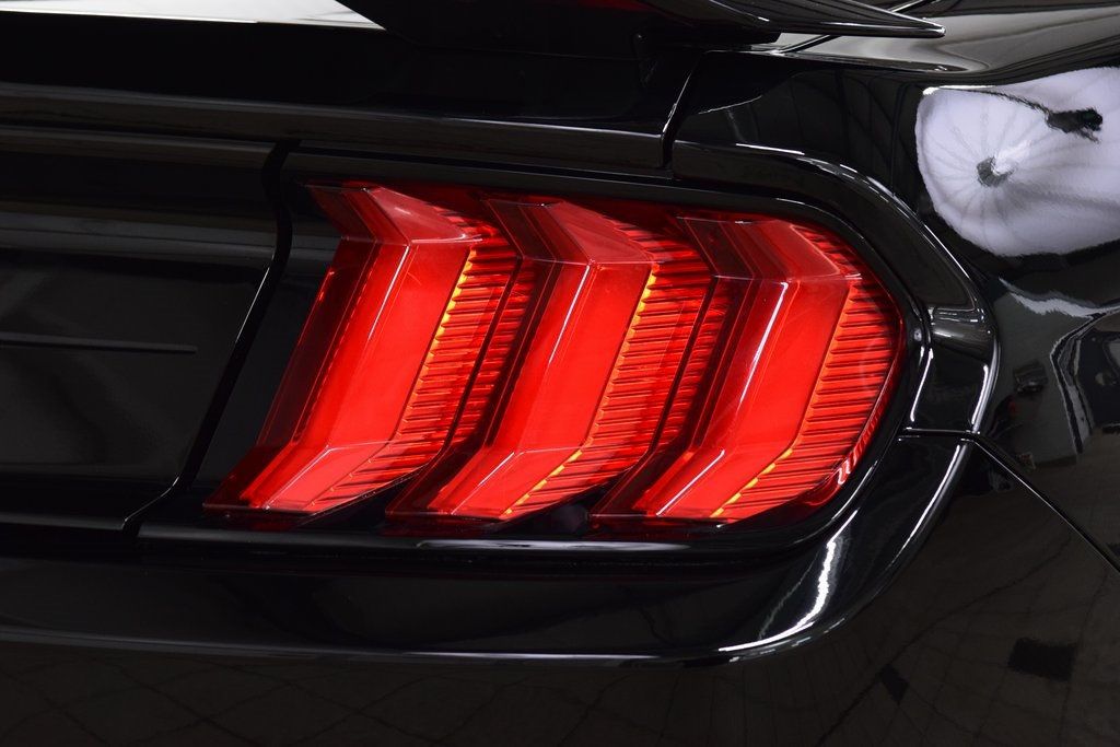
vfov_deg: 13.0
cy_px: 374
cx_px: 560
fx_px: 3267
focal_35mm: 105
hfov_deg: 19.5
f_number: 7.1
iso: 1600
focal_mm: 70
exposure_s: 1/30
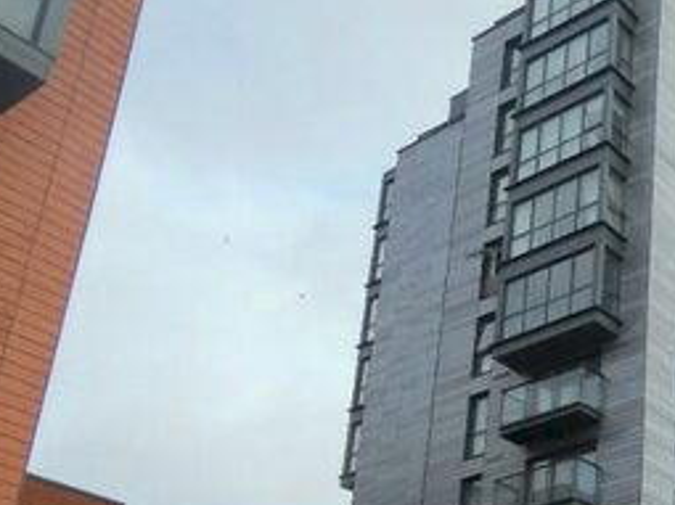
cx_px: 715
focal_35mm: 55
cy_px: 541
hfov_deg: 31.6
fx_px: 1072
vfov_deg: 24.9
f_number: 2.8
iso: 80
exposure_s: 1/1000
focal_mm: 3.6
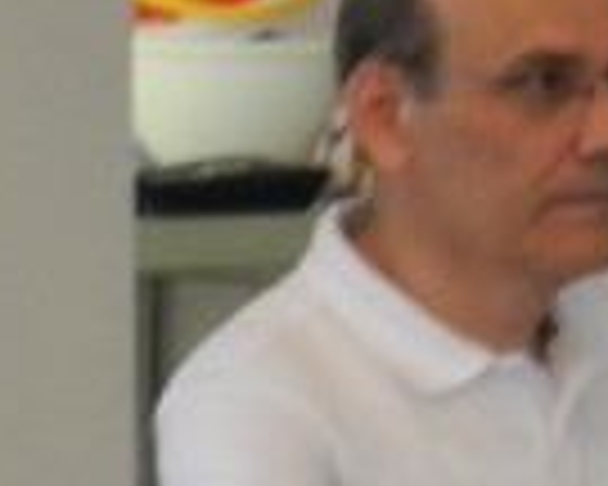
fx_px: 13532
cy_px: 720
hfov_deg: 2.6
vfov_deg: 2.1
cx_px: 667
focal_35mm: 752
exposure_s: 1/20
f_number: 5
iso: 400
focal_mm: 23.1
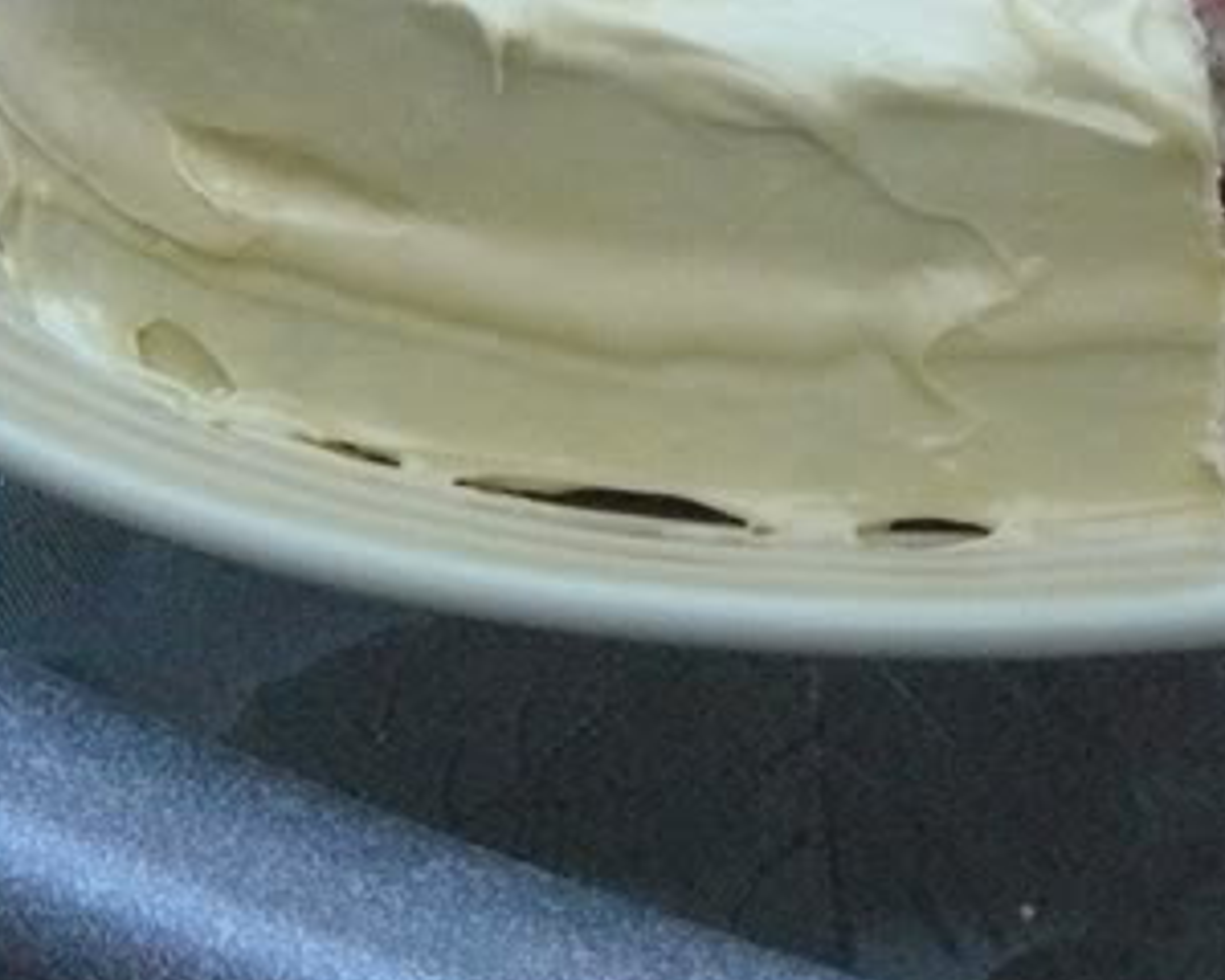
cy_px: -53
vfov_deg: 6.5
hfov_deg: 8.1
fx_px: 8592
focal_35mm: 237
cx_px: 1184
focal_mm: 15.2
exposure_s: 1/100
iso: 800
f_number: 3.2
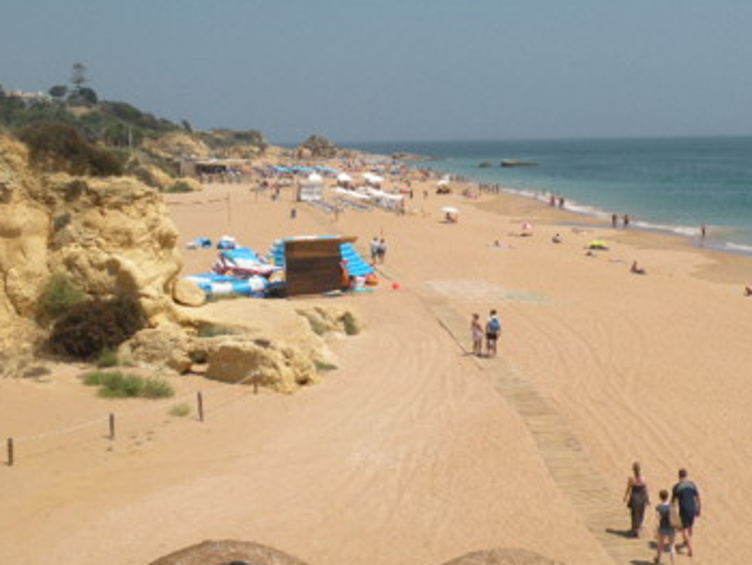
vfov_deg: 24.3
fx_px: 1304
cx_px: 473
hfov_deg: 32.0
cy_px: 186
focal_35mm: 60
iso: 64
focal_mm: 7.4
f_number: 4.5
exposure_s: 1/821
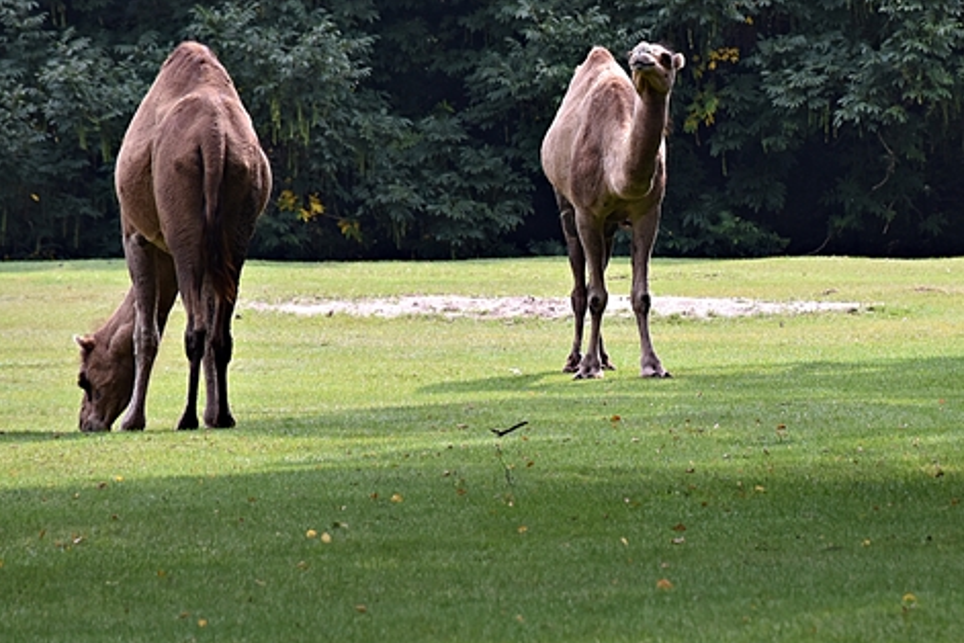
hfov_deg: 4.5
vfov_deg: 3.0
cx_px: 710
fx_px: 12236
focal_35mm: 457
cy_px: 206
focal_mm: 140
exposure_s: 1/500
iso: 320
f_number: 5.6
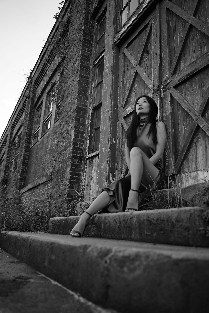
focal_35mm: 29
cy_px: 156
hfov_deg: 45.0
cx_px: 104
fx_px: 253
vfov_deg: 63.7
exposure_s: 1/200
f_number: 2.8
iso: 100
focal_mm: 29
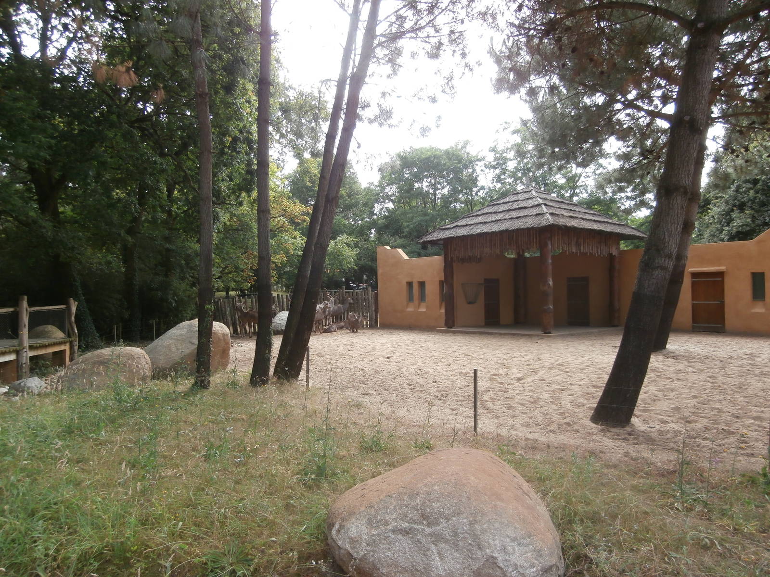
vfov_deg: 56.8
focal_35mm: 24
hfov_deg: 71.6
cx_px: 385
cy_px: 288
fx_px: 534
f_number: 3
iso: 100
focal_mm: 4.2
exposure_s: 1/200
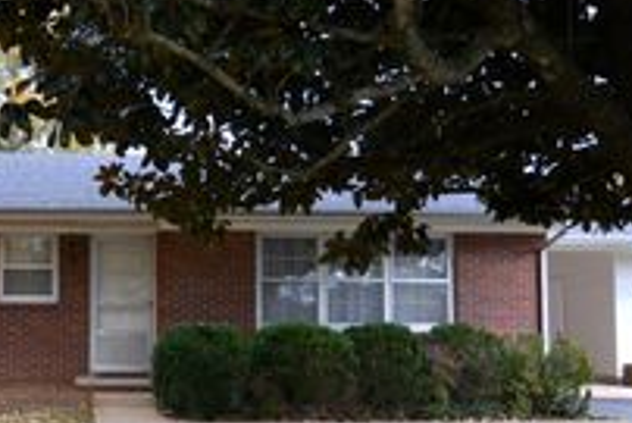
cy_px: 271
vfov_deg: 28.6
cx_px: 110
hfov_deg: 39.9
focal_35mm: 47
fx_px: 826
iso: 360
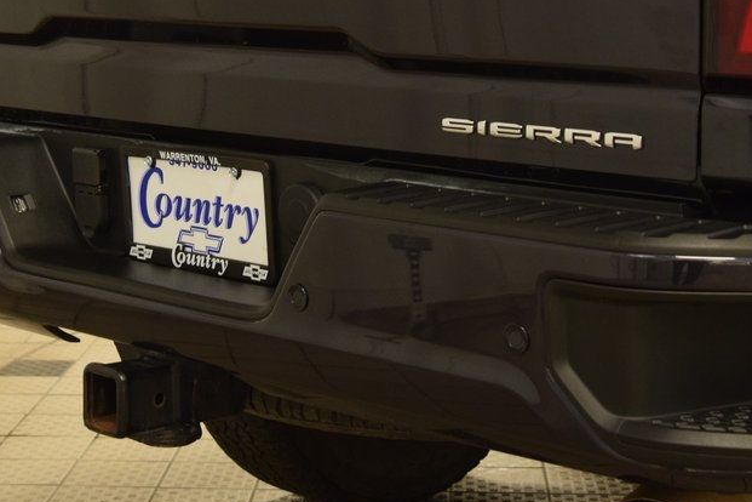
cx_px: 406
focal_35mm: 89
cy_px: 136
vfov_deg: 15.3
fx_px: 1859
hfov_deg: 22.9
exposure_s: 1/60
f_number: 5
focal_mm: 36
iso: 1600
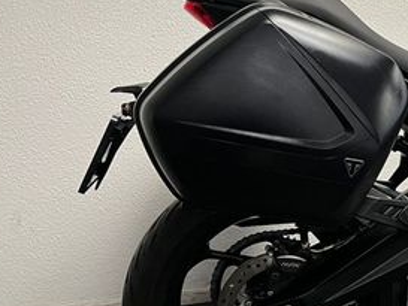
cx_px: 456
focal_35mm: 61
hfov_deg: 28.6
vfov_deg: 24.0
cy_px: 152
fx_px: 719
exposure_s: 1/50
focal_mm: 5.1
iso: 100
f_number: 1.6
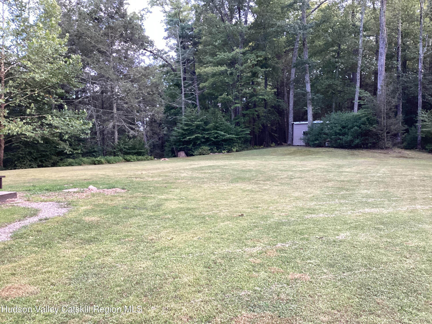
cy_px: 162
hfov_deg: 58.4
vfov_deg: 45.4
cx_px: 216
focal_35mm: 31
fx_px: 387
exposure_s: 1/120
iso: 64
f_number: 2.4
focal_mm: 3.3
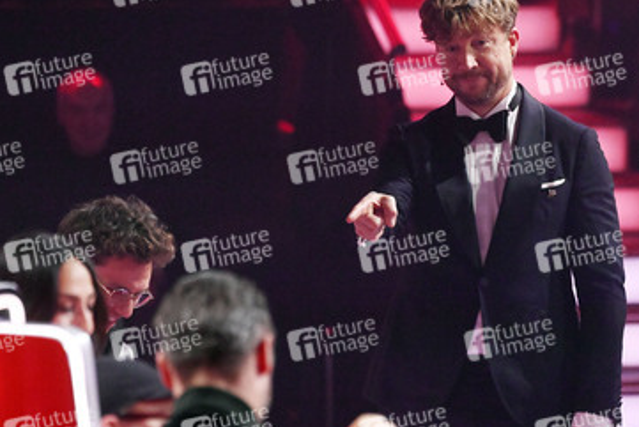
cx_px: 357
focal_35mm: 399
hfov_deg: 5.2
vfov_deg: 3.4
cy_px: 207
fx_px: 7085
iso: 16000
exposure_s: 1/250
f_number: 5.6
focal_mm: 320
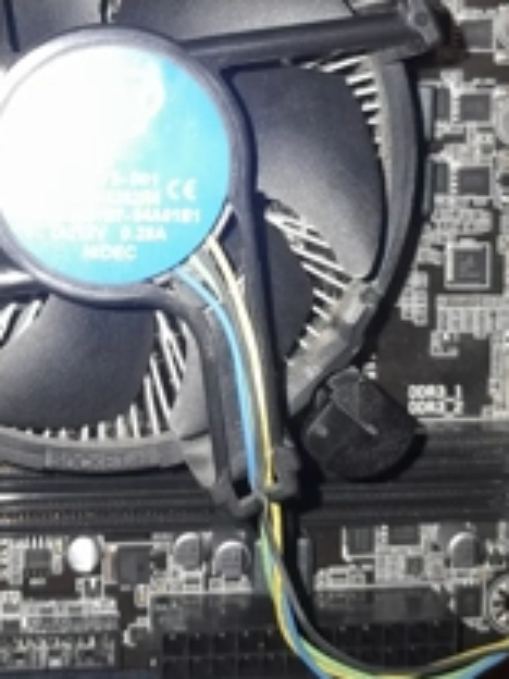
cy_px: 163
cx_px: 131
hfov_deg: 28.7
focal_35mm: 50
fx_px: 980
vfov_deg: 37.2
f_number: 1.8
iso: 80
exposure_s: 1/50
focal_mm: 3.98
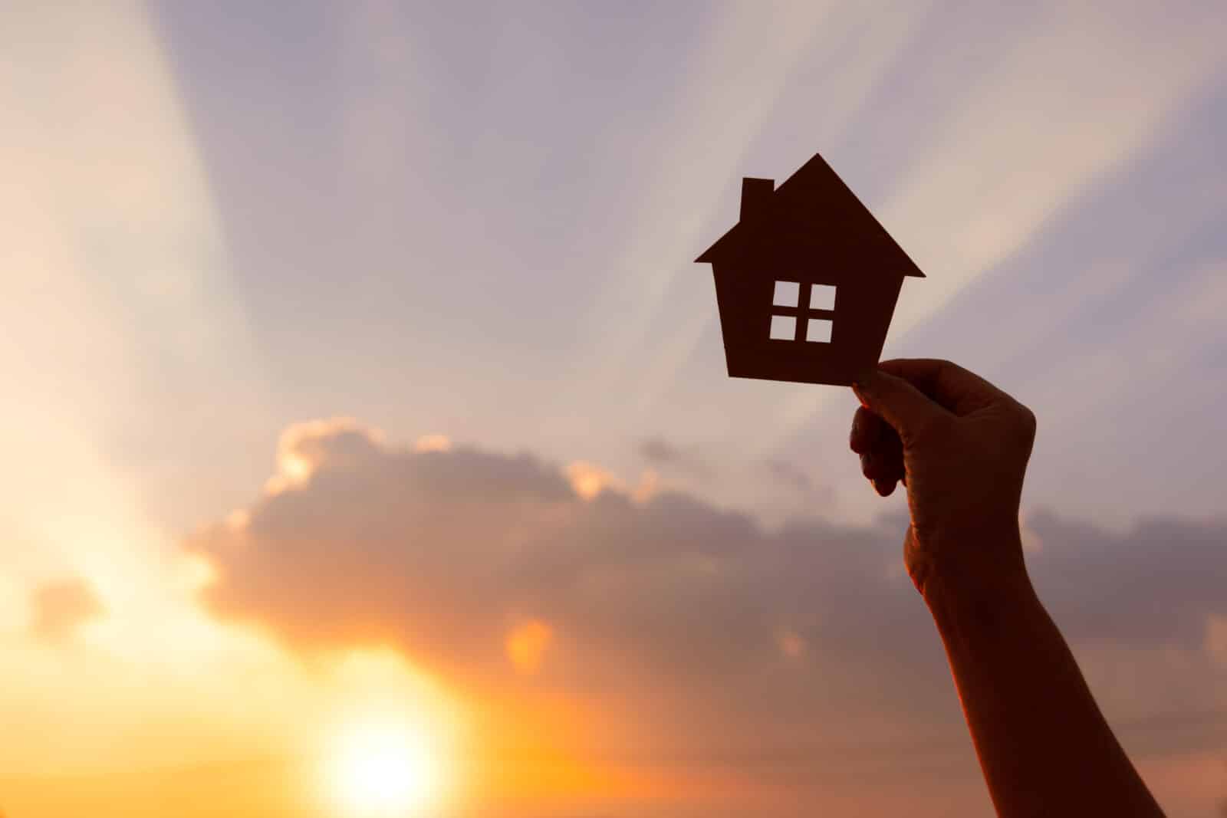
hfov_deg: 49.5
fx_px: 1329
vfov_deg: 34.2
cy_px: 409
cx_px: 614
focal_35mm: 39
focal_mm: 26
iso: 100
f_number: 4
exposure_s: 1/1000
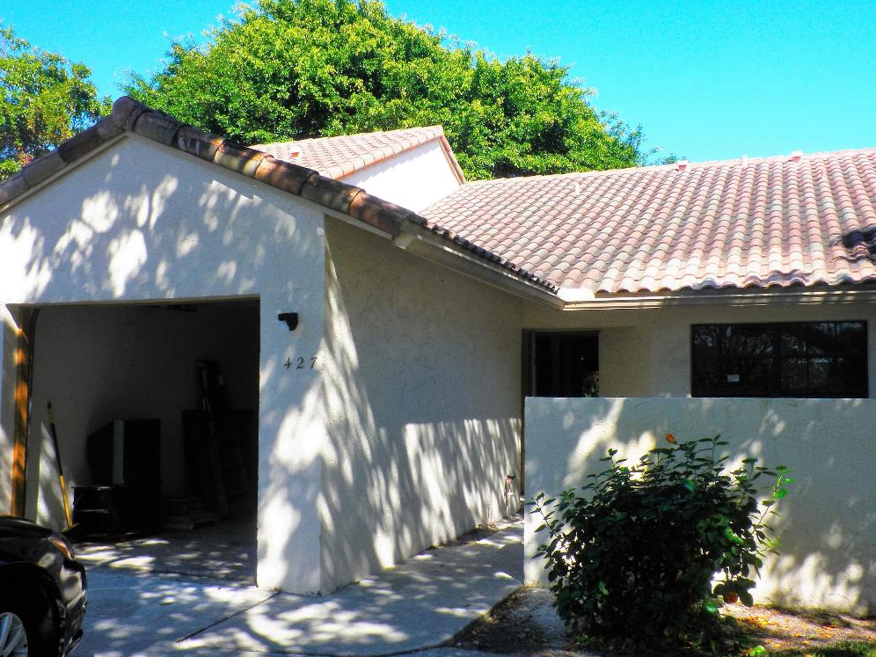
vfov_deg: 38.7
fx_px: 936
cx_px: 430
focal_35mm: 37
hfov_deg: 50.1
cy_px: 335
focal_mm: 6.3
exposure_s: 1/160
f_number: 5.6
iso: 64
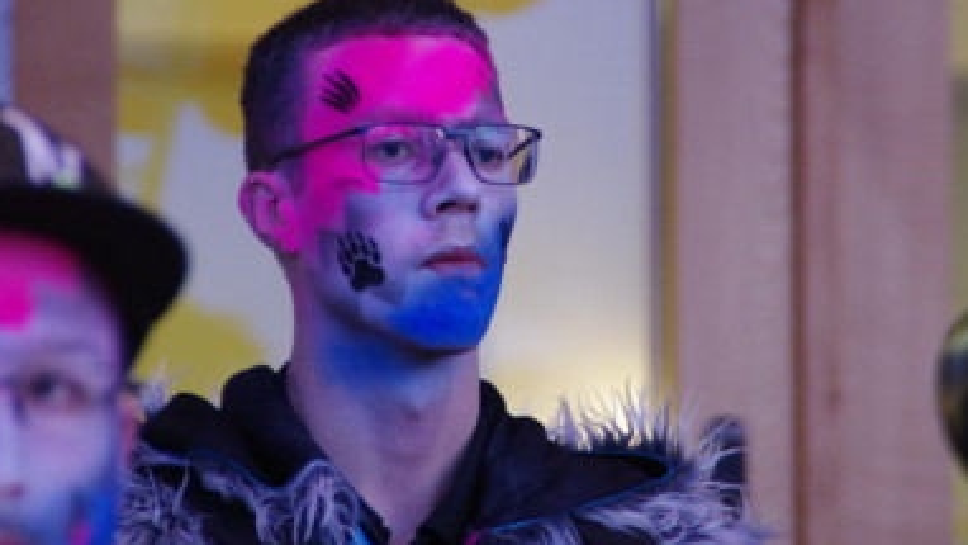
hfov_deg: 5.3
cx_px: 481
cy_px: 156
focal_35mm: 410
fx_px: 10525
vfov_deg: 3.0
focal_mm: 200
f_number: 6.3
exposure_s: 1/60
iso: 3200
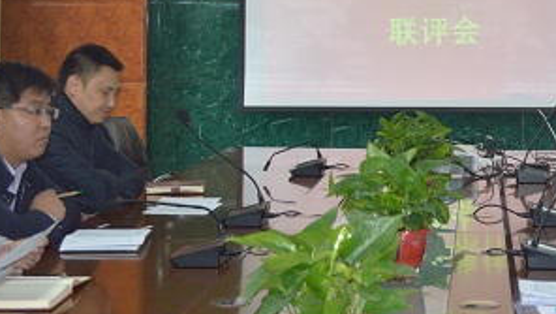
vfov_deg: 12.8
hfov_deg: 22.3
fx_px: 1387
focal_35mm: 94
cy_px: 4
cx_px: 466
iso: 400
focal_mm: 32
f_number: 4.8
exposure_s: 1/30
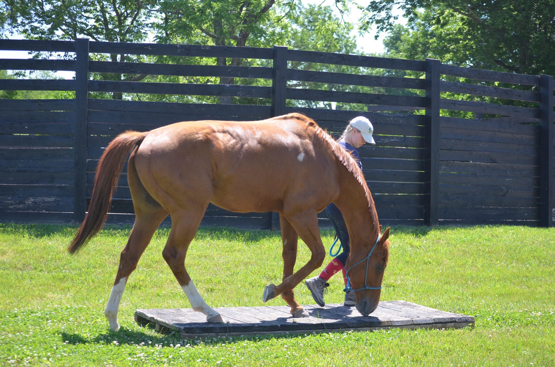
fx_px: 1269
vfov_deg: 16.5
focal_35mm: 82
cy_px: 184
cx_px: 278
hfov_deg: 24.7
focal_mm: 55
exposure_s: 1/1000
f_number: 4
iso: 560
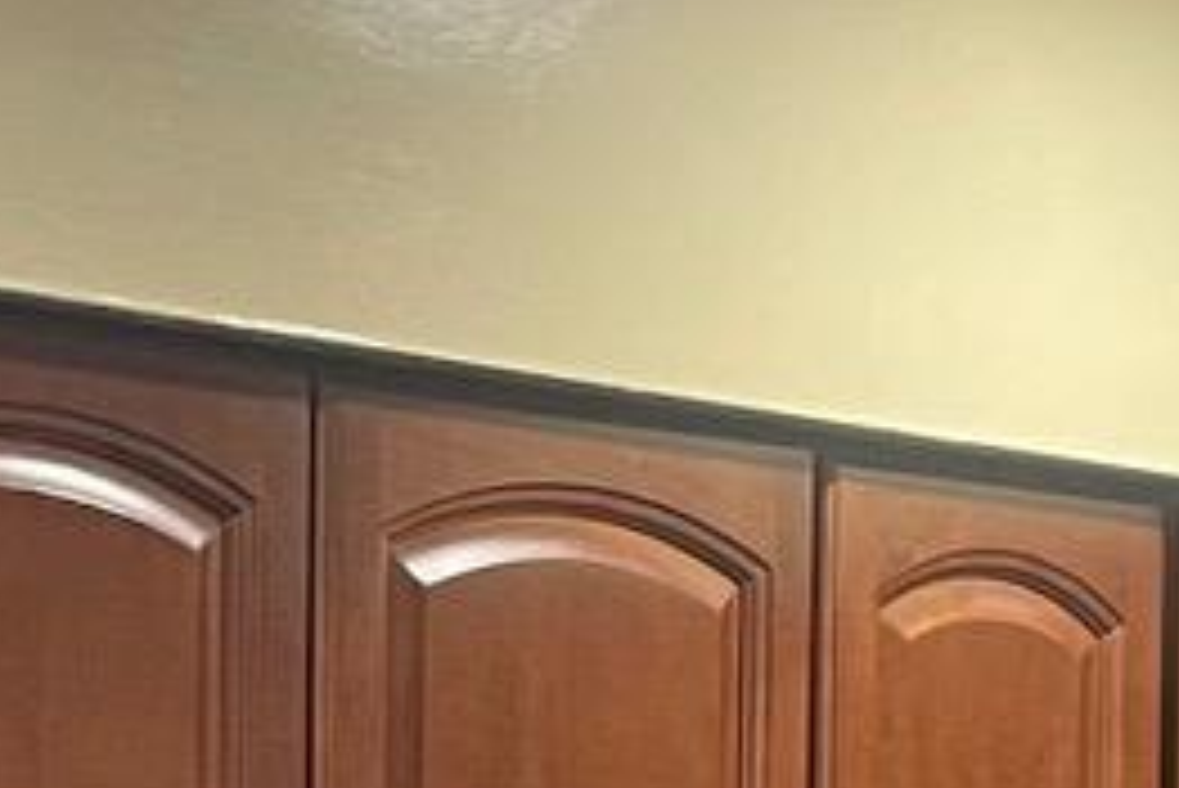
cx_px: 324
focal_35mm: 211
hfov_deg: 9.7
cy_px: 1725
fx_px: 6914
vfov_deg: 6.3
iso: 160
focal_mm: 5.1
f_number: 1.6
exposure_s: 1/60
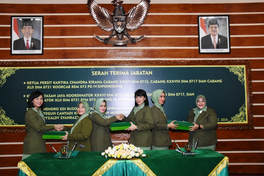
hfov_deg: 53.1
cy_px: 88
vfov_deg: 36.9
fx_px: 264
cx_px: 132
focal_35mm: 36
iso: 3200
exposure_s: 1/200
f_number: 5.6
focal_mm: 24
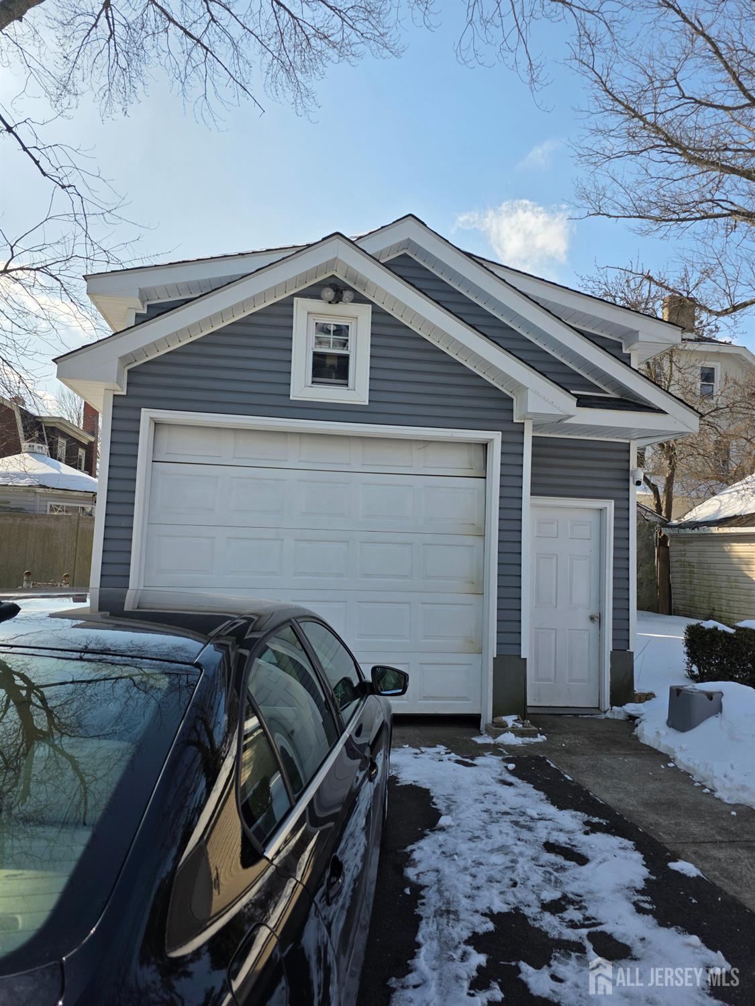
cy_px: 503
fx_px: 669
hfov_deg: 58.9
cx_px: 378
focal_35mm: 23
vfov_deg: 73.9
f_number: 1.7
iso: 80
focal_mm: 6.3
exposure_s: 1/5608
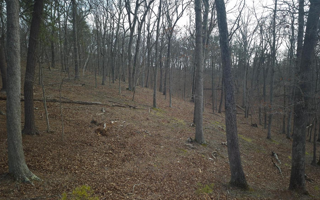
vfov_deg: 49.1
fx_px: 218
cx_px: 162
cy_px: 117
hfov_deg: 72.5
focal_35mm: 25
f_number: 1.8
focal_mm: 5.4
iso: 25
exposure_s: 1/195
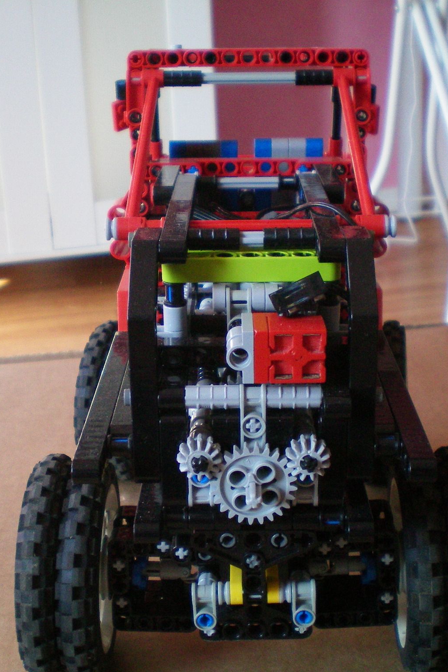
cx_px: 231
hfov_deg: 25.5
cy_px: 337
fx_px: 989
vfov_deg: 37.5
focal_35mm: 53
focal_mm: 6.3
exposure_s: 1/50
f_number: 3.1
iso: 160
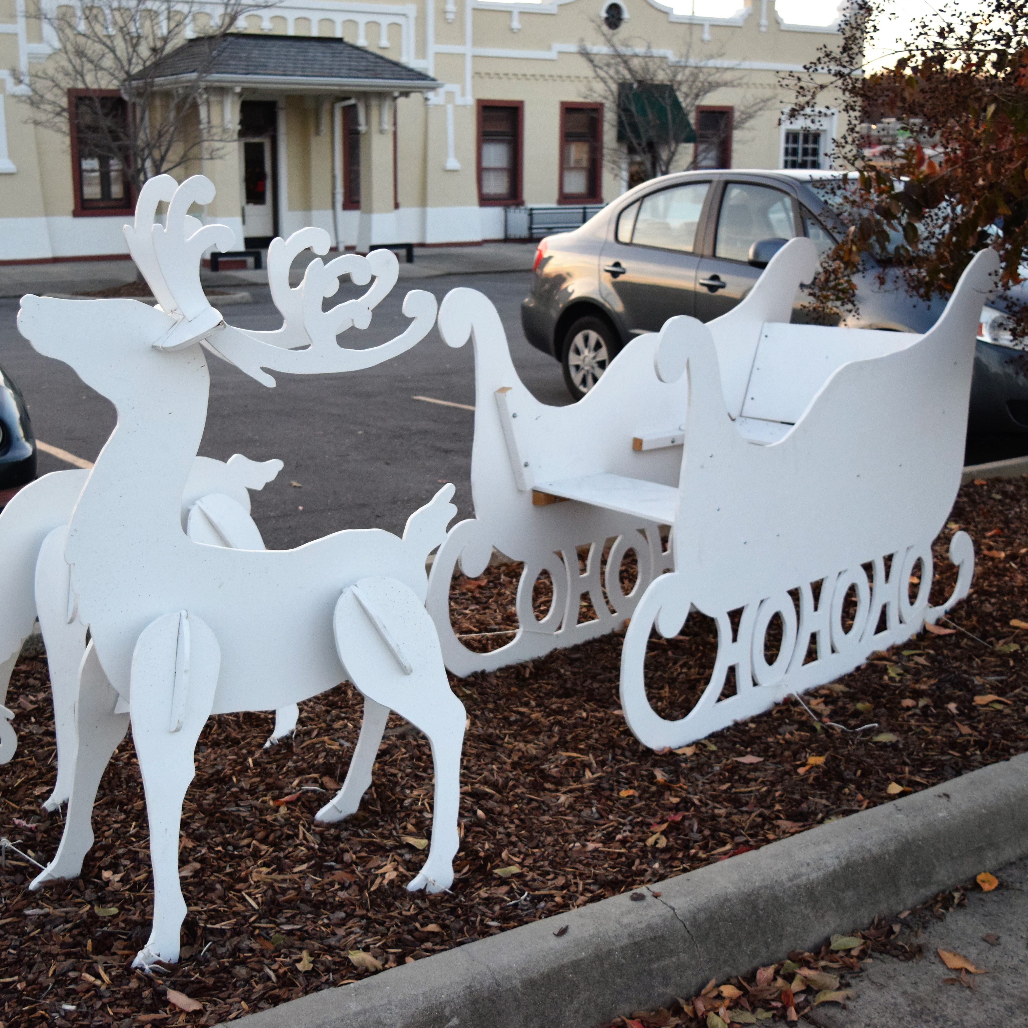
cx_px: 447
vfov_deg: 39.2
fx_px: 1445
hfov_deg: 39.1
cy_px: 514
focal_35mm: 43
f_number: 3.8
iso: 1600
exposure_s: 1/500
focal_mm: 22
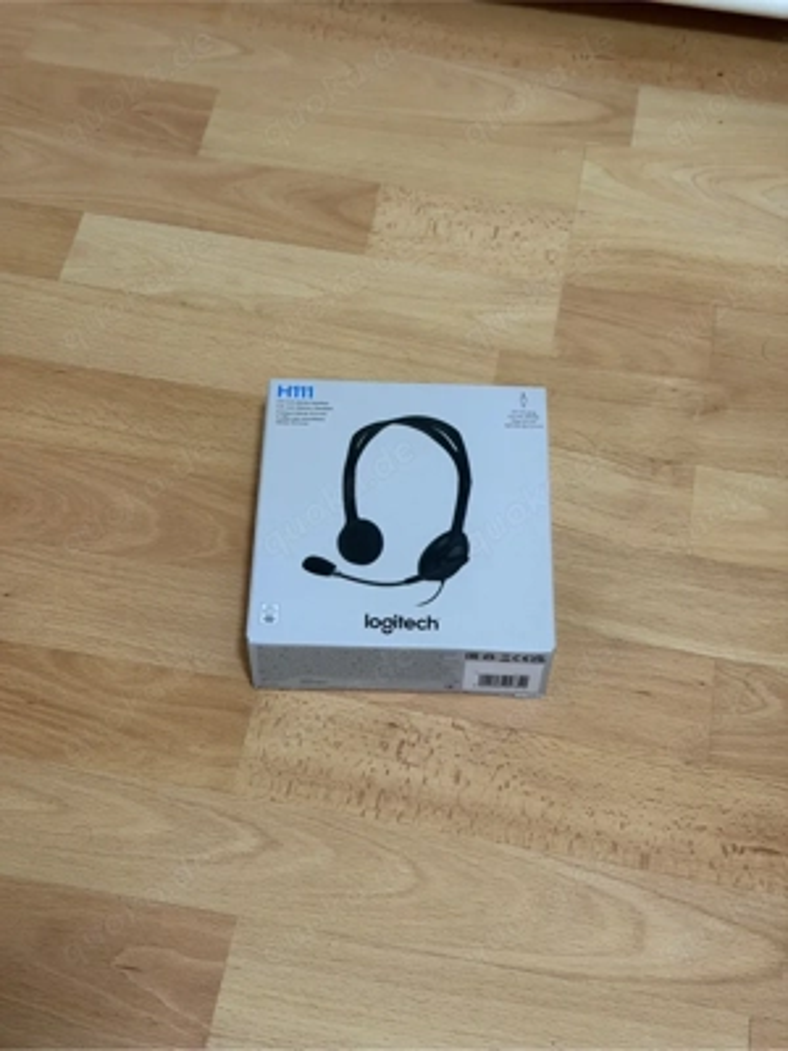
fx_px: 1457
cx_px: 394
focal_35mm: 48
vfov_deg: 39.7
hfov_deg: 30.3
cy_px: 526
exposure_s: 1/40
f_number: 1.78
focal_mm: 6.76
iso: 500
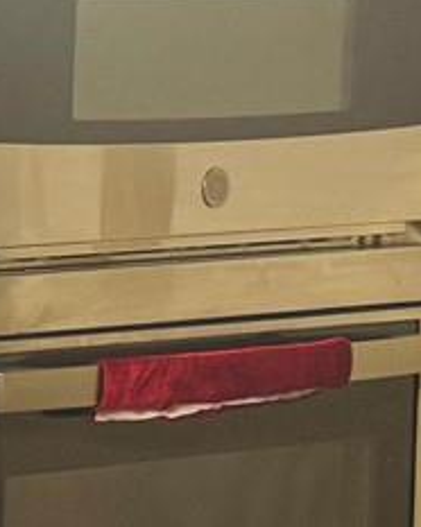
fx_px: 3213
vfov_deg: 9.4
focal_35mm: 206
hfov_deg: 5.9
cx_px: -1496
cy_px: 317
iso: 160
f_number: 1.78
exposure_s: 1/60
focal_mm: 6.76
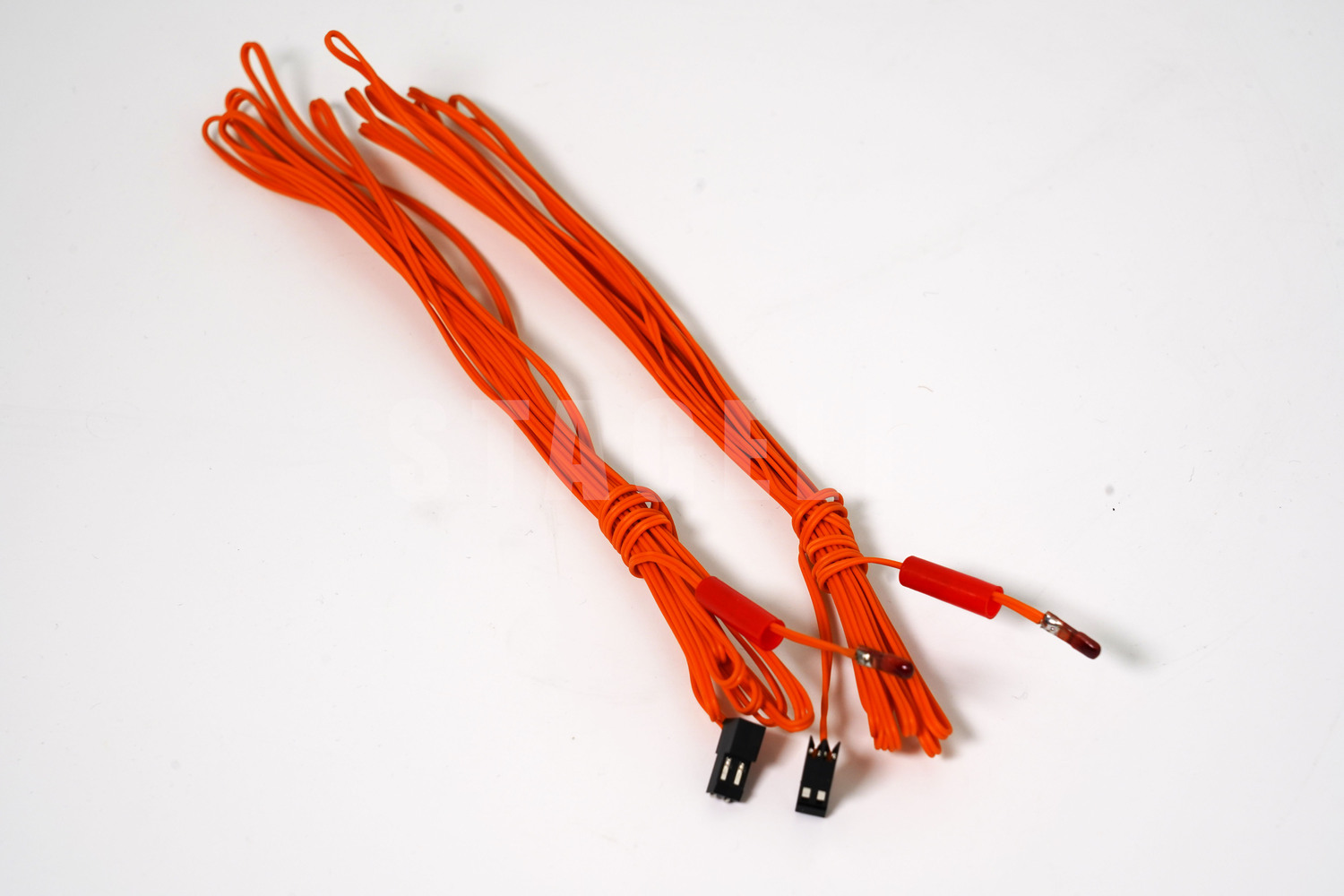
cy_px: 448
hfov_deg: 19.5
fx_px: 3920
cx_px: 672
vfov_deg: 13.0
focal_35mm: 105
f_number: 11
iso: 400
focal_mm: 105
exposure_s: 1/125
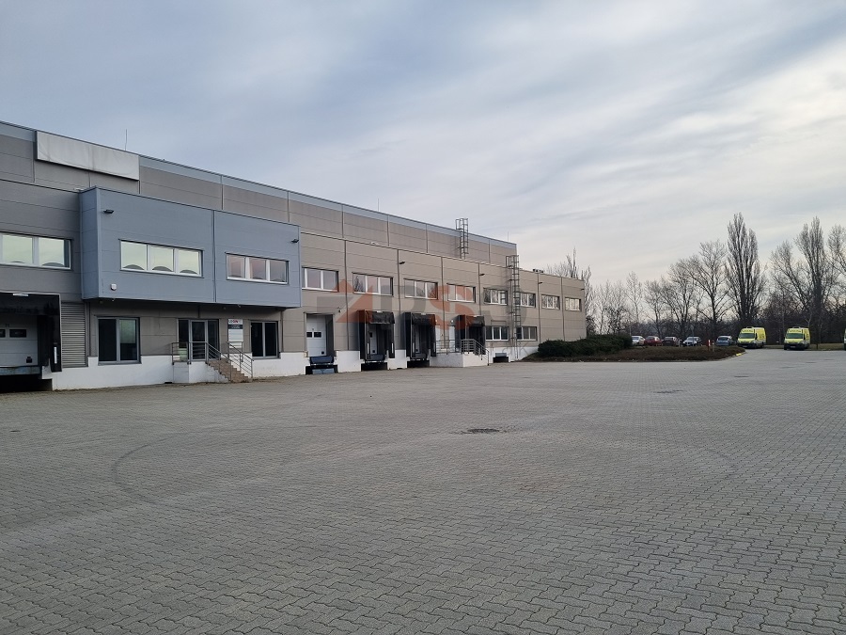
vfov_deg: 53.1
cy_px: 318
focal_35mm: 26
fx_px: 635
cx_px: 423
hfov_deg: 67.3
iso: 50
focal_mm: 5.4
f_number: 1.8
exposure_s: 1/1876
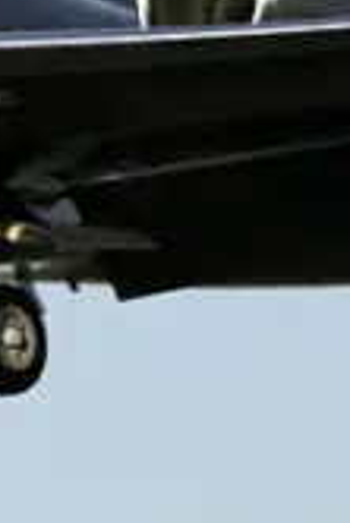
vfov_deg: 1.0
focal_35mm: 2032
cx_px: 101
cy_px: 44
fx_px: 29569
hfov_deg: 0.7
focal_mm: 330
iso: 100
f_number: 5.6
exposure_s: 1/500
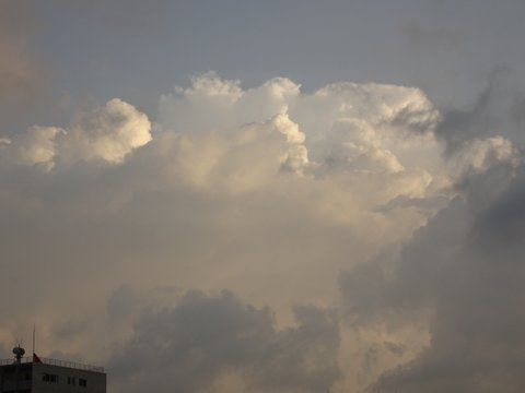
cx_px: 262
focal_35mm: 73
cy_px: 196
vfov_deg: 20.2
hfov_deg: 26.7
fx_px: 1107
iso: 80
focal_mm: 12.42
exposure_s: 1/500
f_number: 5
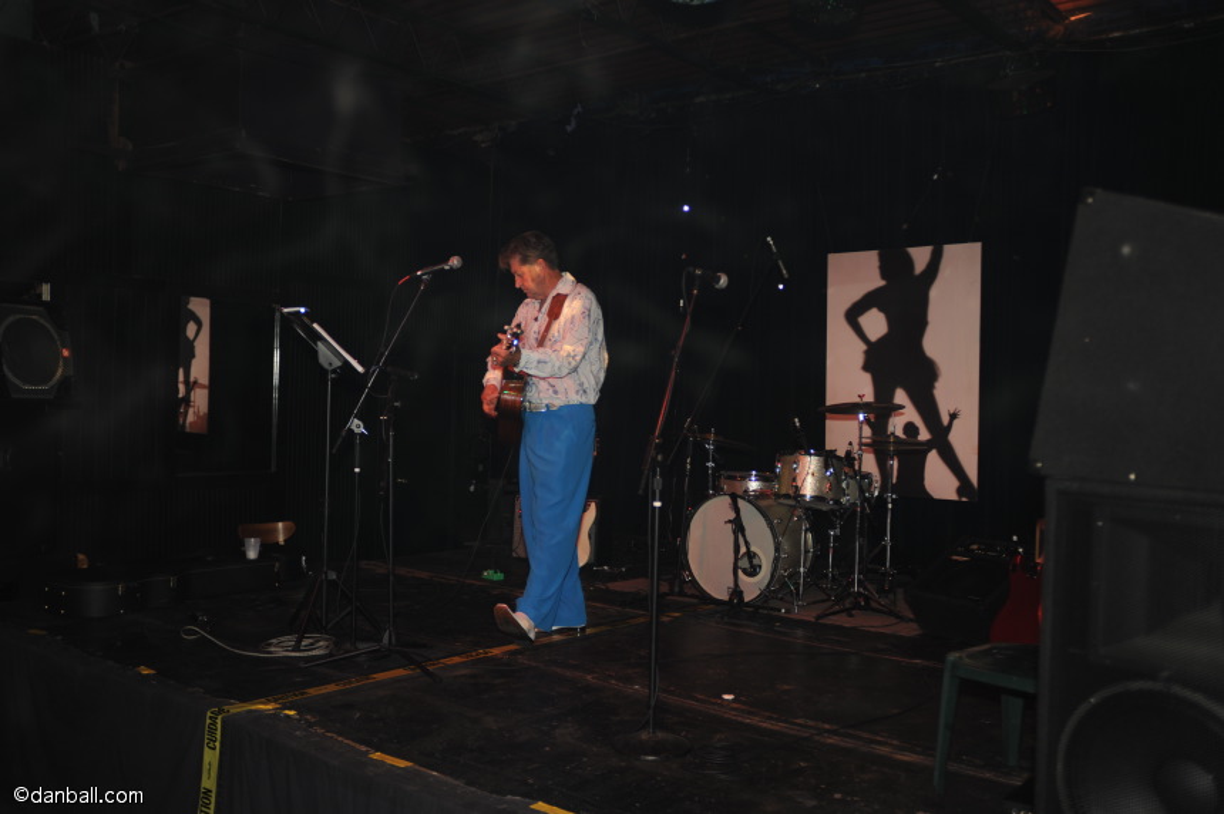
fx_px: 1189
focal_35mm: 35
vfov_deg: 37.8
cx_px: 612
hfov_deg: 54.5
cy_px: 407
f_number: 2.8
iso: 200
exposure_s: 1/30
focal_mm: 35
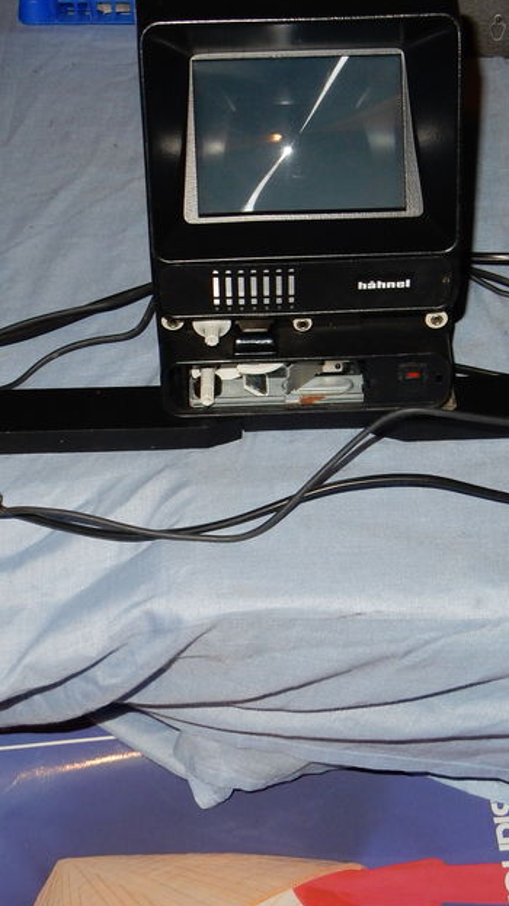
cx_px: 297
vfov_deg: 33.3
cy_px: 374
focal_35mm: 63
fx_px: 1513
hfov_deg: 19.1
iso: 200
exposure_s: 1/30
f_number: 4
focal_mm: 6.4
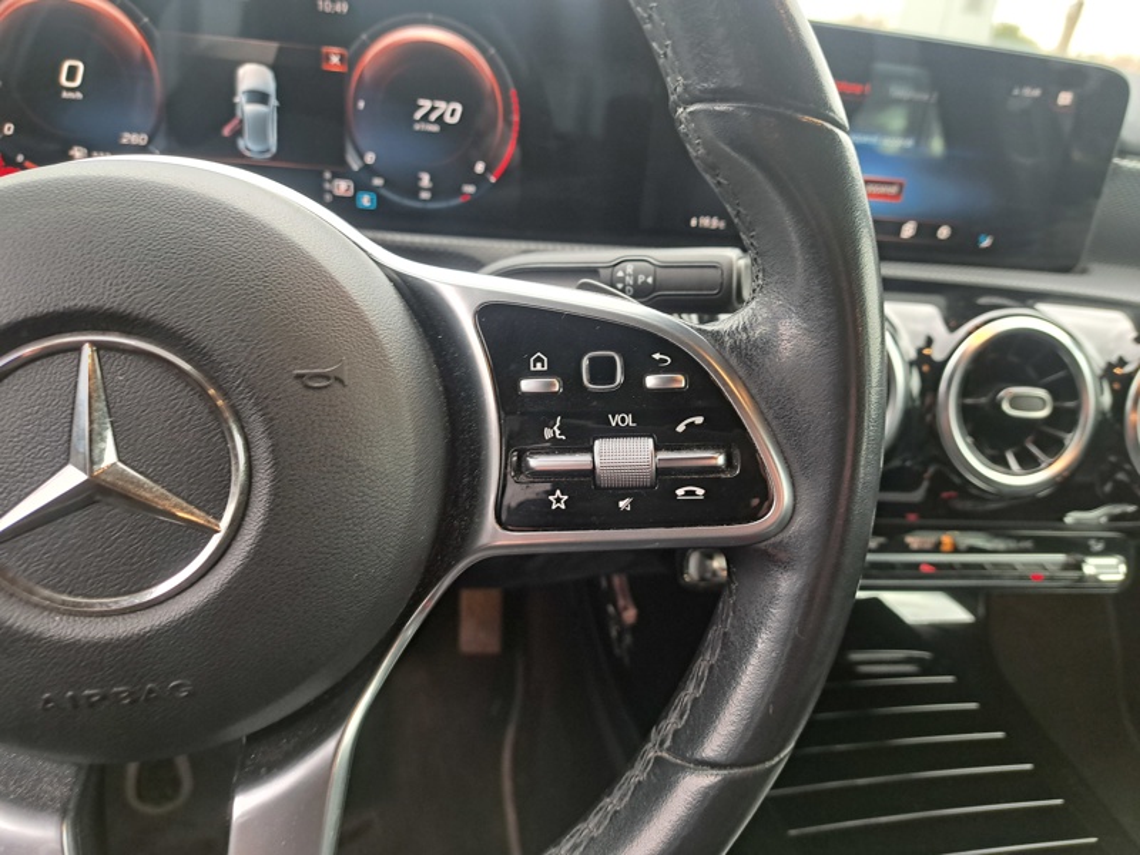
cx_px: 570
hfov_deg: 71.6
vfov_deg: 56.8
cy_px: 428
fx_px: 790
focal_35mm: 24
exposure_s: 1/50
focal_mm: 5.23
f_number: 1.8
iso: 160
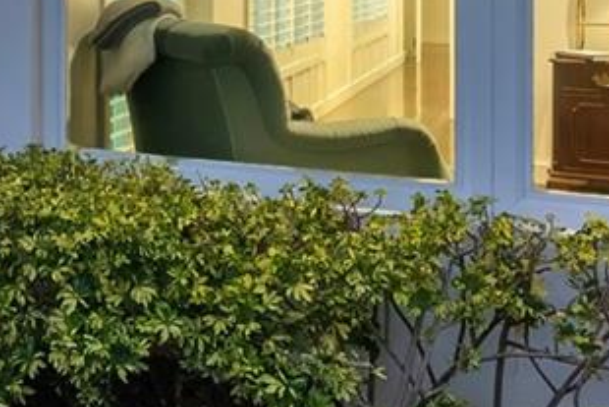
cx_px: -304
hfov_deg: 24.9
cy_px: 159
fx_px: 1049
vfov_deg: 21.9
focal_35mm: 62
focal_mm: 12
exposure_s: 1/1.25
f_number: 8
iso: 800
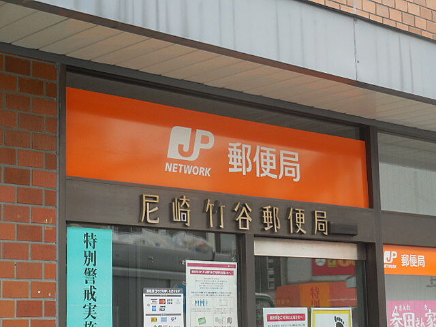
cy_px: 164
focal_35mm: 70
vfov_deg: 21.0
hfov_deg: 27.8
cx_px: 218
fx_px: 882
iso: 125
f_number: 4.7
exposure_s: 1/160
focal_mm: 12.6
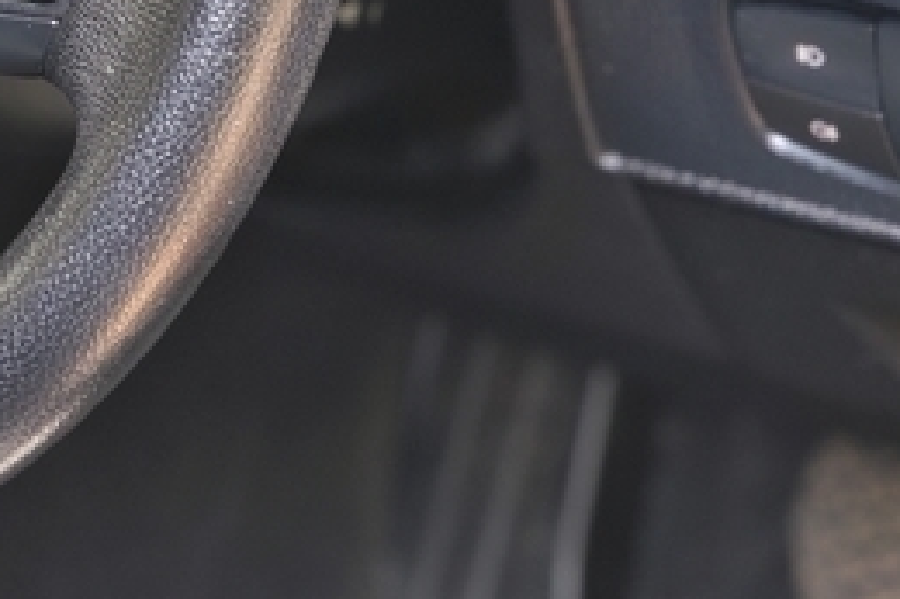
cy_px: -315
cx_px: -239
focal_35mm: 192
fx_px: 4797
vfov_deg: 7.0
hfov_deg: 10.5
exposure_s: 1/48.5
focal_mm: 9
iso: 400
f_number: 2
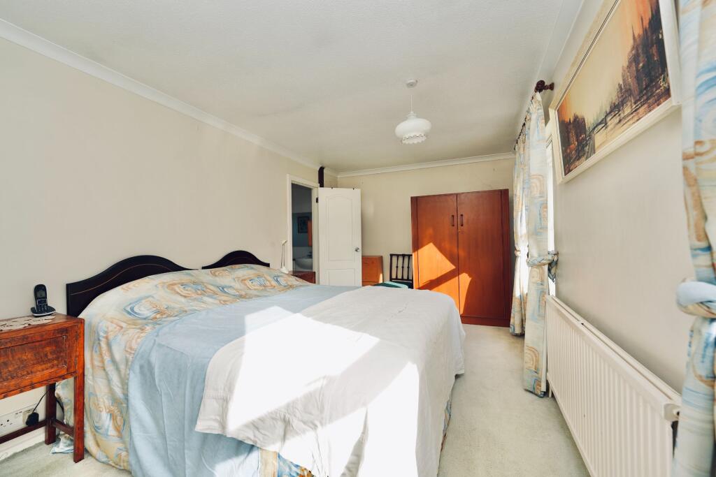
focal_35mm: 14
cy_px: 238
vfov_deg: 81.2
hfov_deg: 104.2
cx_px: 358
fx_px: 278
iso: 100
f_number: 5.6
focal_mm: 14
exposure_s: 1/125
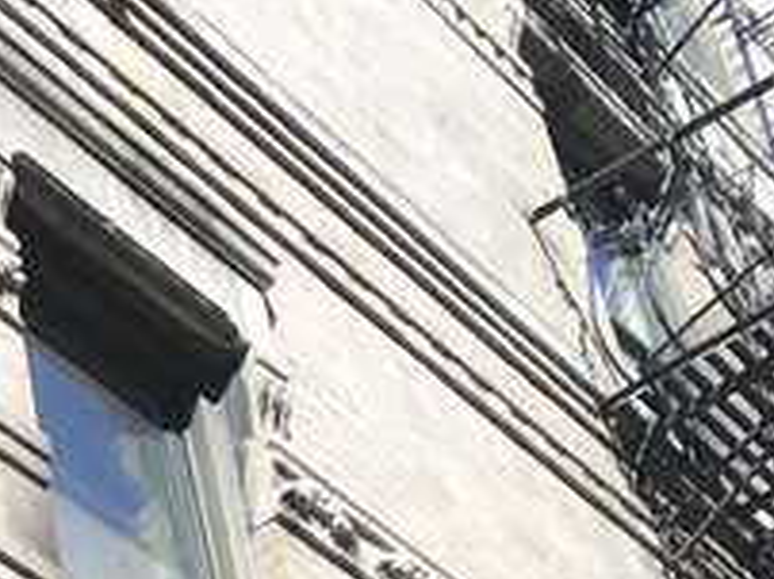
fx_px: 2747
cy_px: 890
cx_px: -326
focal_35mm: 123
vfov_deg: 11.5
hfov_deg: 15.1
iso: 25
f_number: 2.4
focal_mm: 3.3
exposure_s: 1/455
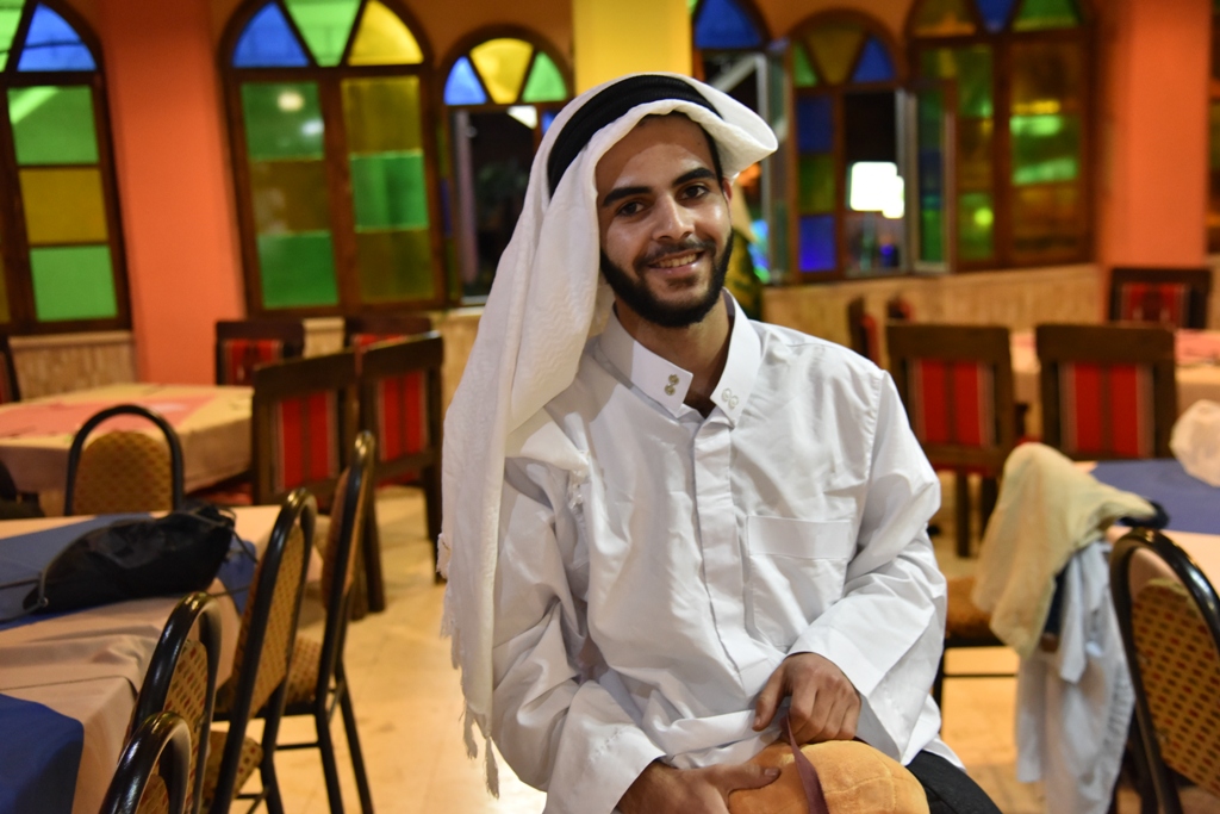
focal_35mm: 44
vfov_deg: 30.5
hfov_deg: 44.5
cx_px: 610
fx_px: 1491
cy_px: 407
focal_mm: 44
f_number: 4
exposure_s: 1/50
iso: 3200
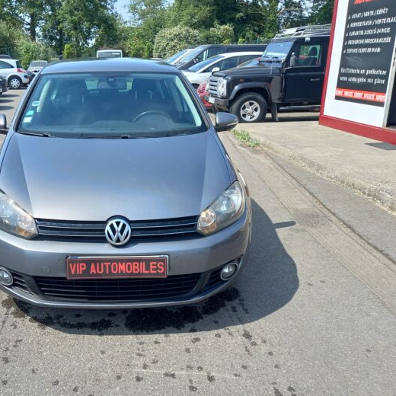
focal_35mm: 34
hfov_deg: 47.3
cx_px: 118
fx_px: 440
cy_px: 209
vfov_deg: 48.4
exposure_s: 1/448
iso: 25
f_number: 2
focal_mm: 4.6
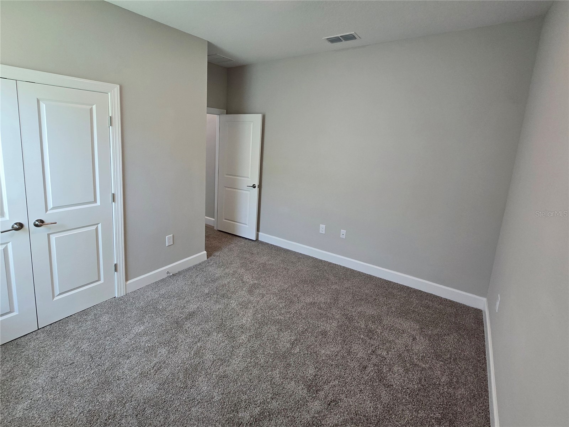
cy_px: 214
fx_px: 214
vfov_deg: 89.9
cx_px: 284
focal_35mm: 13
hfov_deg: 106.2
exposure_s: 1/60.2
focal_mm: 2.2
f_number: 2.2
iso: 160
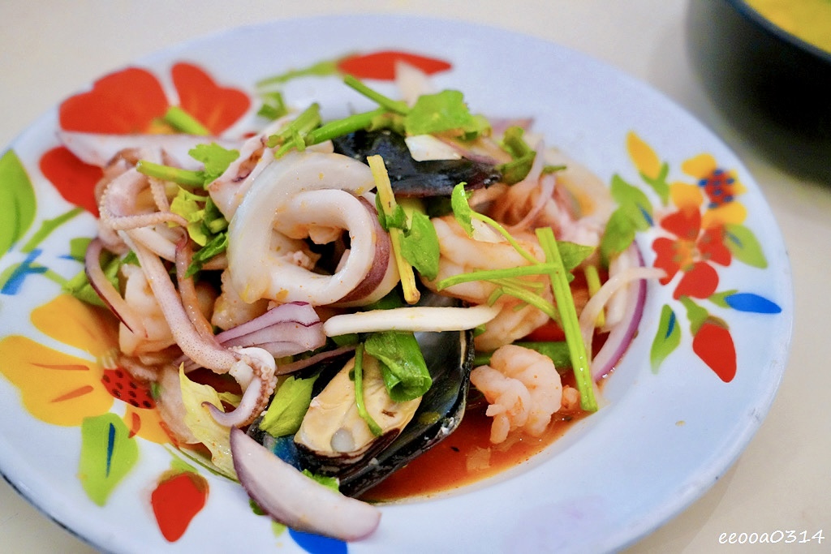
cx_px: 416
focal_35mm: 52
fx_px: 1200
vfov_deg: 26.0
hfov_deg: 38.2
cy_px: 277
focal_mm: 52
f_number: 5.6
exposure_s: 1/125
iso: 6400
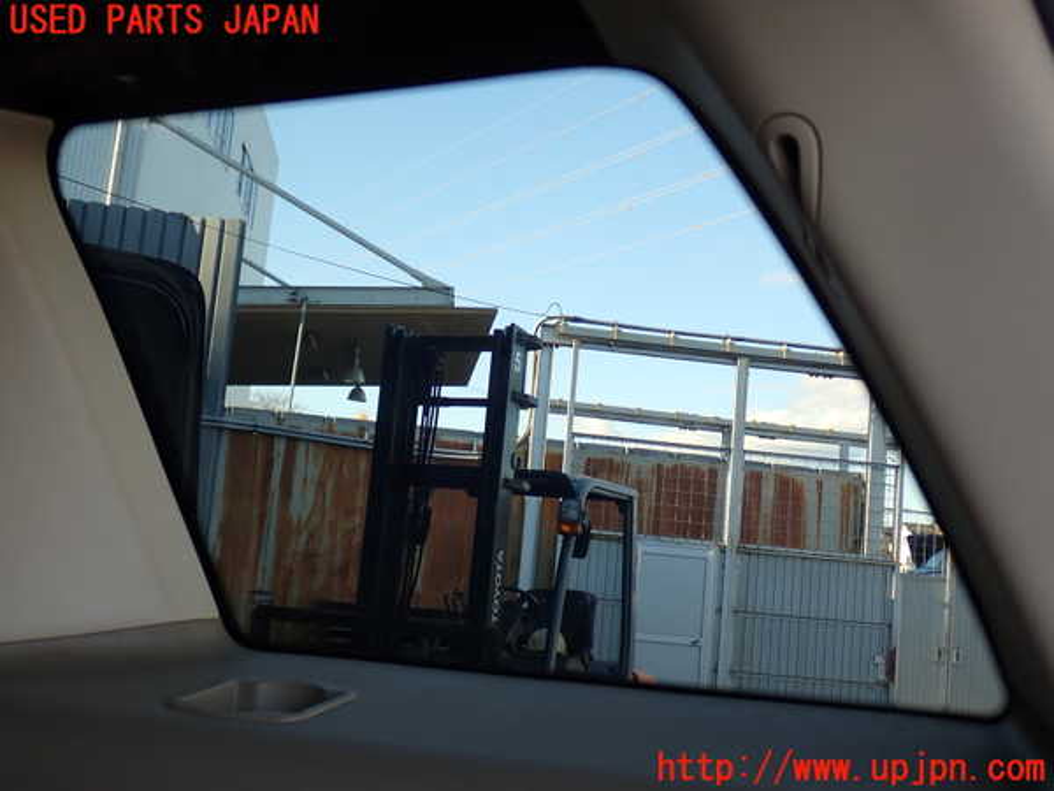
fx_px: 1248
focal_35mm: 41
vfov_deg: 35.1
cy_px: 396
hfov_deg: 45.8
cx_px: 527
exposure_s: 1/80
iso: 100
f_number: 2.8
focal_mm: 7.31
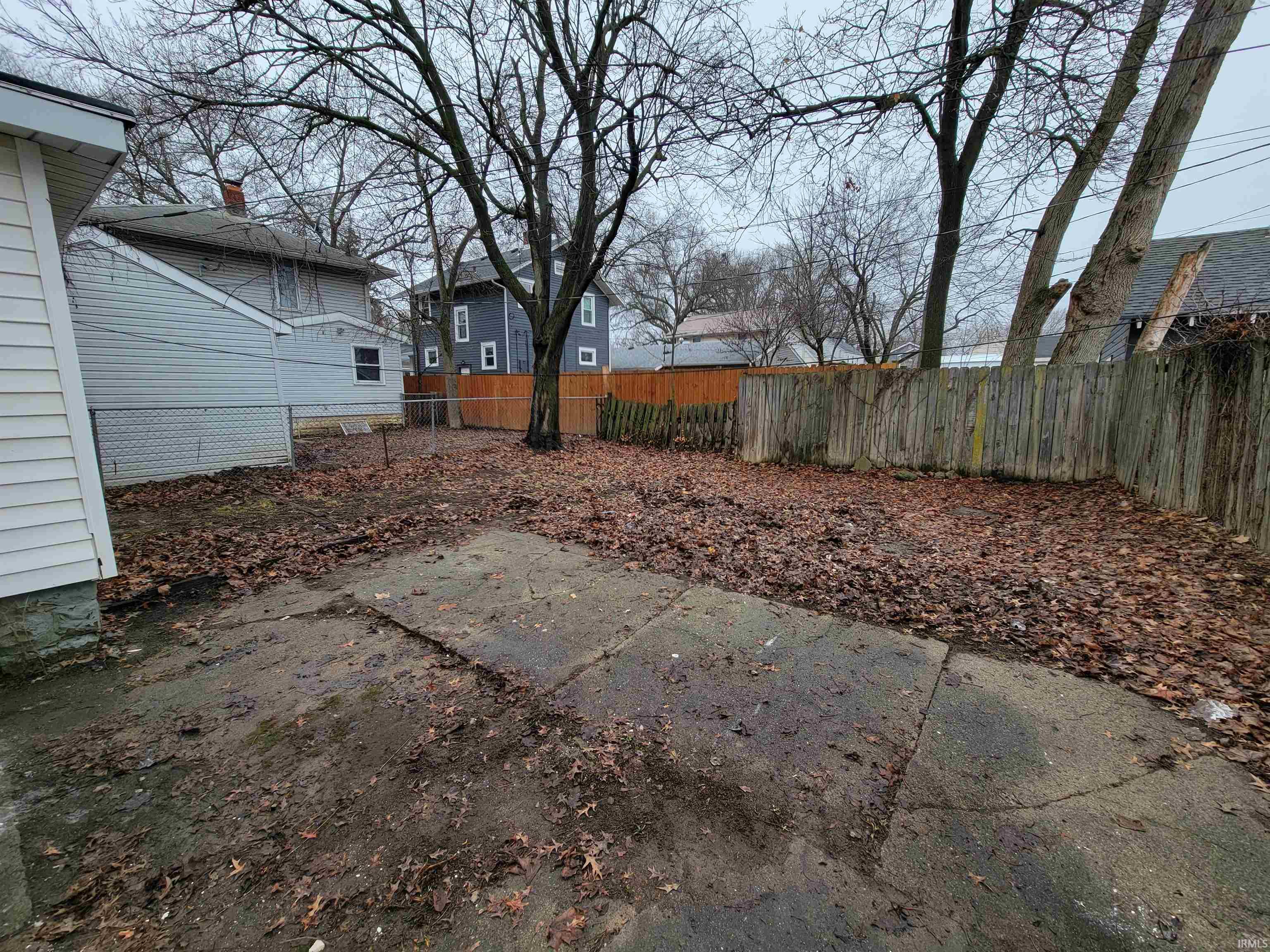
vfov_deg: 89.9
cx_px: 635
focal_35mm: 13
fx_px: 477
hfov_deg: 106.2
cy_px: 476
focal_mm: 2.2
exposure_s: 1/470
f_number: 2.2
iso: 50
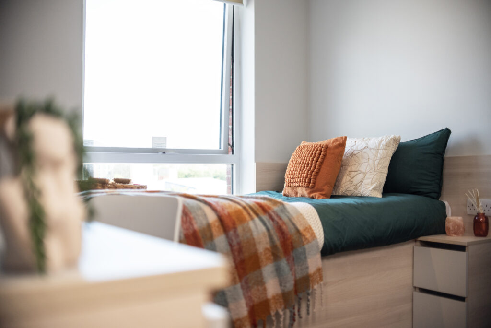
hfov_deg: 54.4
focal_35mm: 35
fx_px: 478
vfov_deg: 37.9
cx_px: 246
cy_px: 164
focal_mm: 35
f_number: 1.8
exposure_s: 1/1000
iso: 500
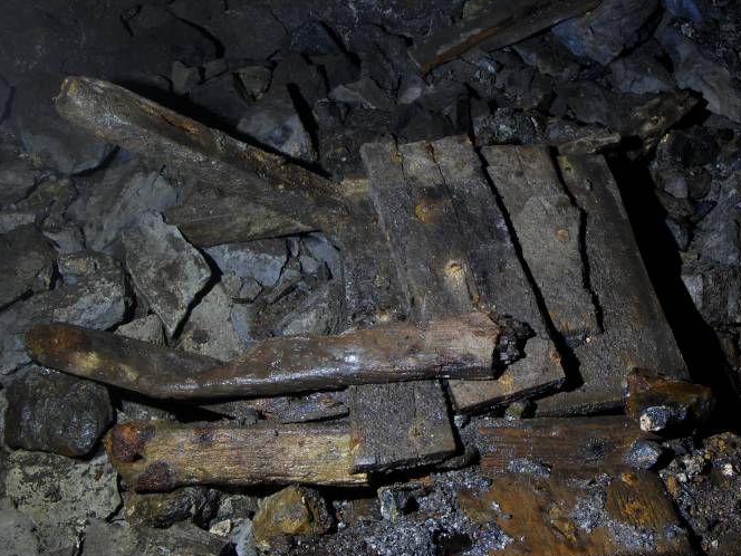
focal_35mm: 47
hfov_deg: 40.3
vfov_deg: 30.9
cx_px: 425
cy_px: 255
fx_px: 1006
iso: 80
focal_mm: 6.6
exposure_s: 3
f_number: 6.2
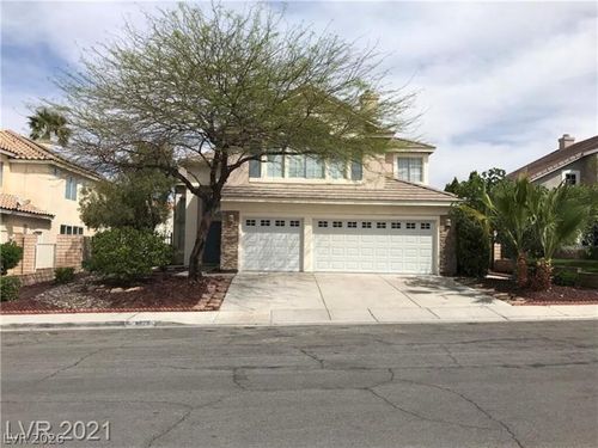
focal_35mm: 28
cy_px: 224
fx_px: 484
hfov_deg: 63.4
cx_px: 299
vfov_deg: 49.7
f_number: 1.8
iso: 20
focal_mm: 3.99
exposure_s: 1/4167
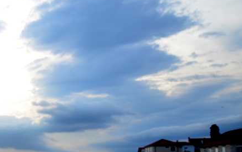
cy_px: 132
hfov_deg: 34.4
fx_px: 323
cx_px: -35
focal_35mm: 49
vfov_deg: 25.7
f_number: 4
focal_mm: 14
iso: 100
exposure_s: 1/500
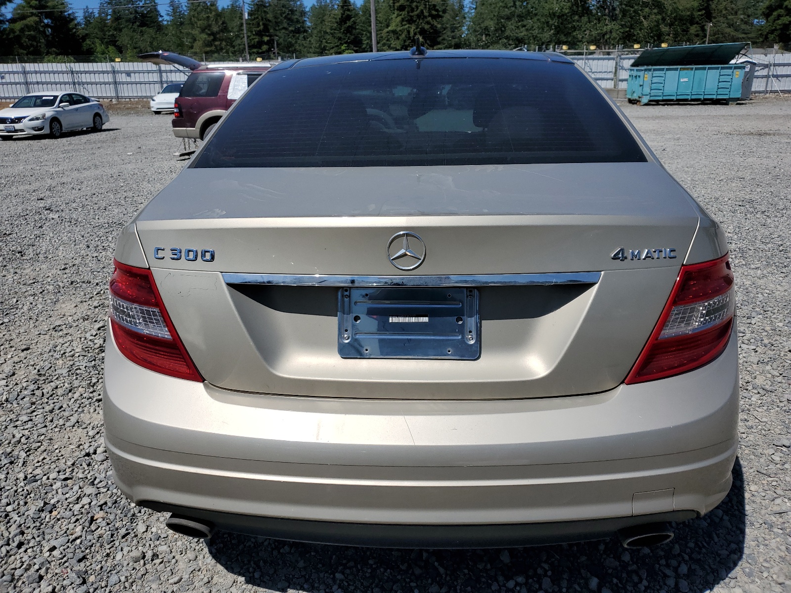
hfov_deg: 67.3
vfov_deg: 53.1
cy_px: 296
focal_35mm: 26
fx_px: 594
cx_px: 396
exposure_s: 1/10000
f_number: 1.5
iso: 50
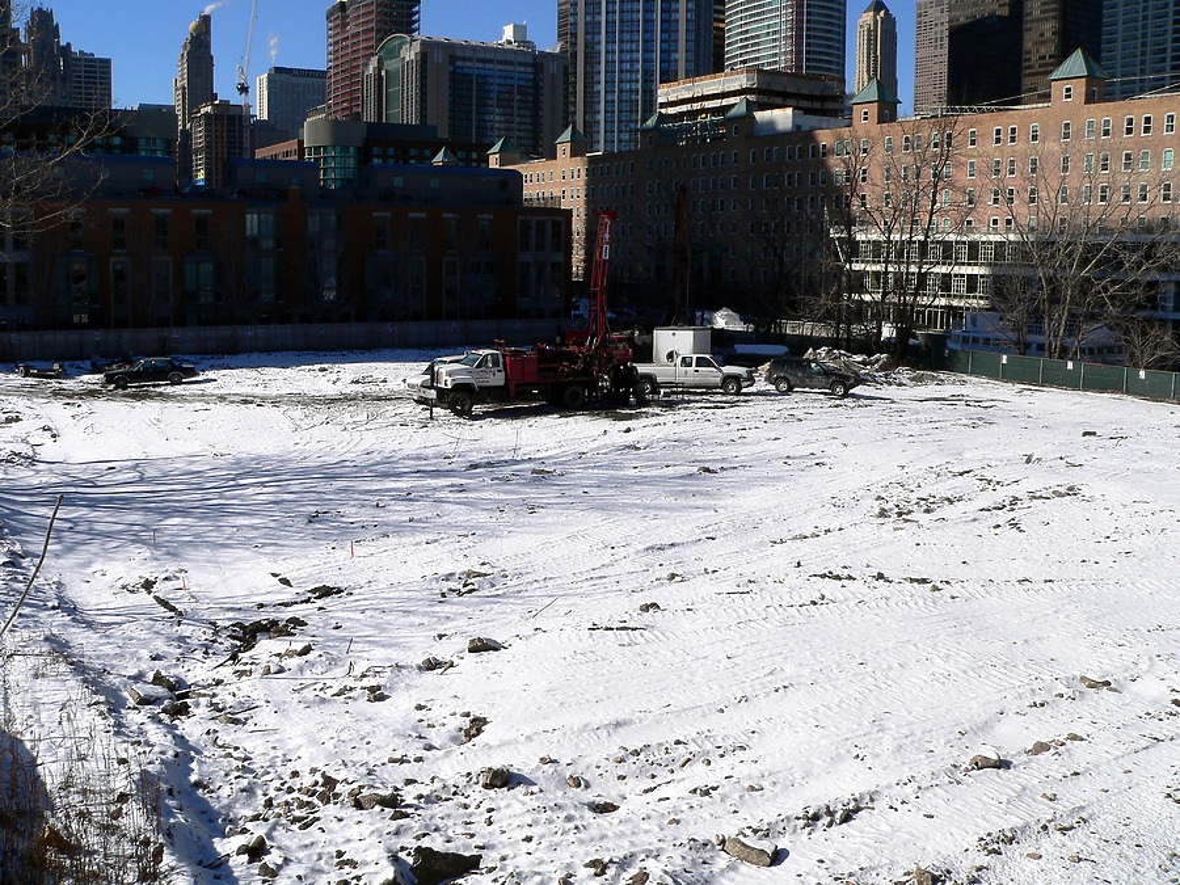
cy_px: 442
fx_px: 1227
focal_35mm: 36
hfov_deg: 51.4
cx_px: 590
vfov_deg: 39.7
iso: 80
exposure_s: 1/1000
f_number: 5.6
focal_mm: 6
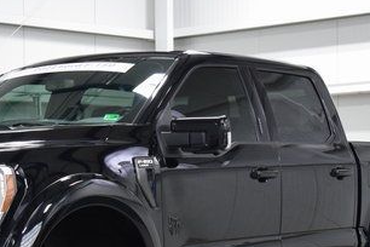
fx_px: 1161
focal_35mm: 113
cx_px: 109
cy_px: 208
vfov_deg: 12.1
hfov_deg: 18.0
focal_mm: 36
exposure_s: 1/60
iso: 1600
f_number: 5
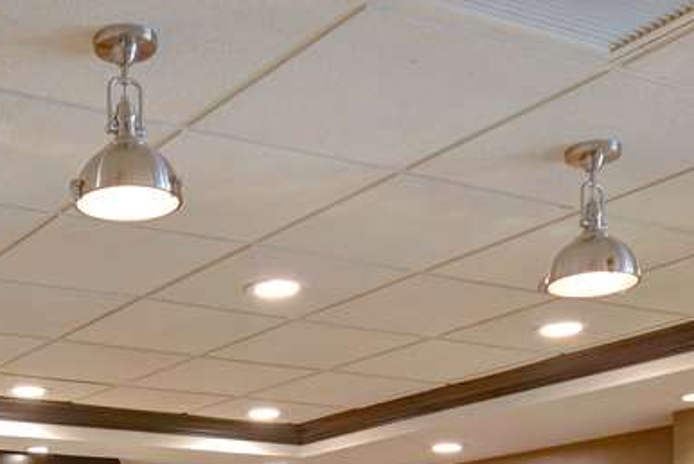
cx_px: 58
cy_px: 712
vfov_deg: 18.0
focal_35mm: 67
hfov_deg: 28.8
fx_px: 1292
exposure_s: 1/5
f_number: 7.1
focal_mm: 11.5
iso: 250
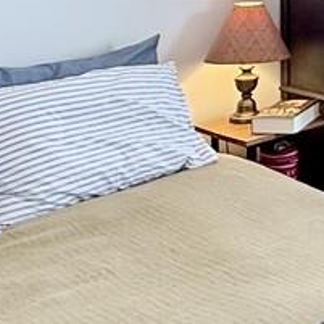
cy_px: -121
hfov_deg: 17.2
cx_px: 586
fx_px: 868
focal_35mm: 82
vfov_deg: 19.2
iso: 100
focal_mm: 2.22
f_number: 2.2
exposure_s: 1/99
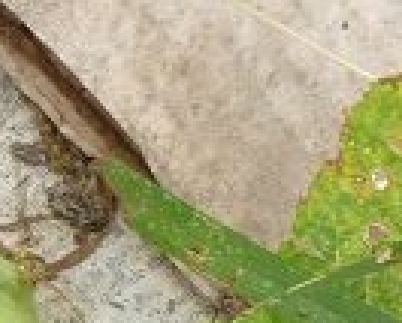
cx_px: -154
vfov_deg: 6.6
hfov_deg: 8.1
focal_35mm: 234
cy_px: 432
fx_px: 2790
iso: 200
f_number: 3.9
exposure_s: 1/60
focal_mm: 9
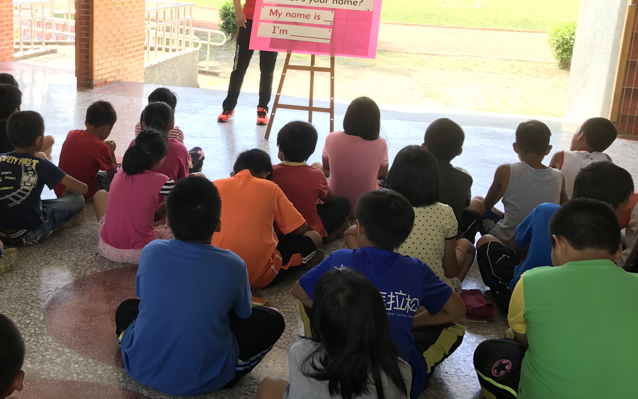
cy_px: 141
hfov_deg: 45.2
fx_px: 748
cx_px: 192
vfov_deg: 29.7
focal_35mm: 43
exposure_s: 1/120
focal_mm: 3.99
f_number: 1.8
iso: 25
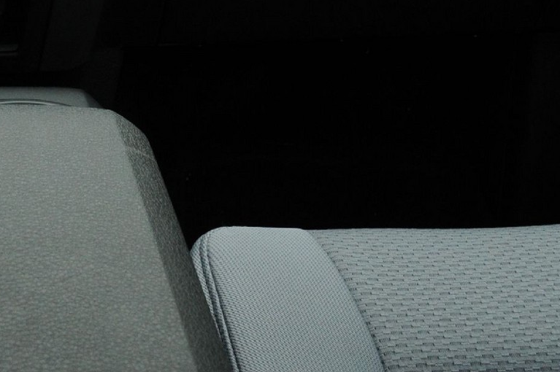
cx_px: -64
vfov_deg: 15.0
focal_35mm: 88
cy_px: -73
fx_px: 1368
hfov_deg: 21.8
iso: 500
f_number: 5.6
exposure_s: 1/60
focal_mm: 18
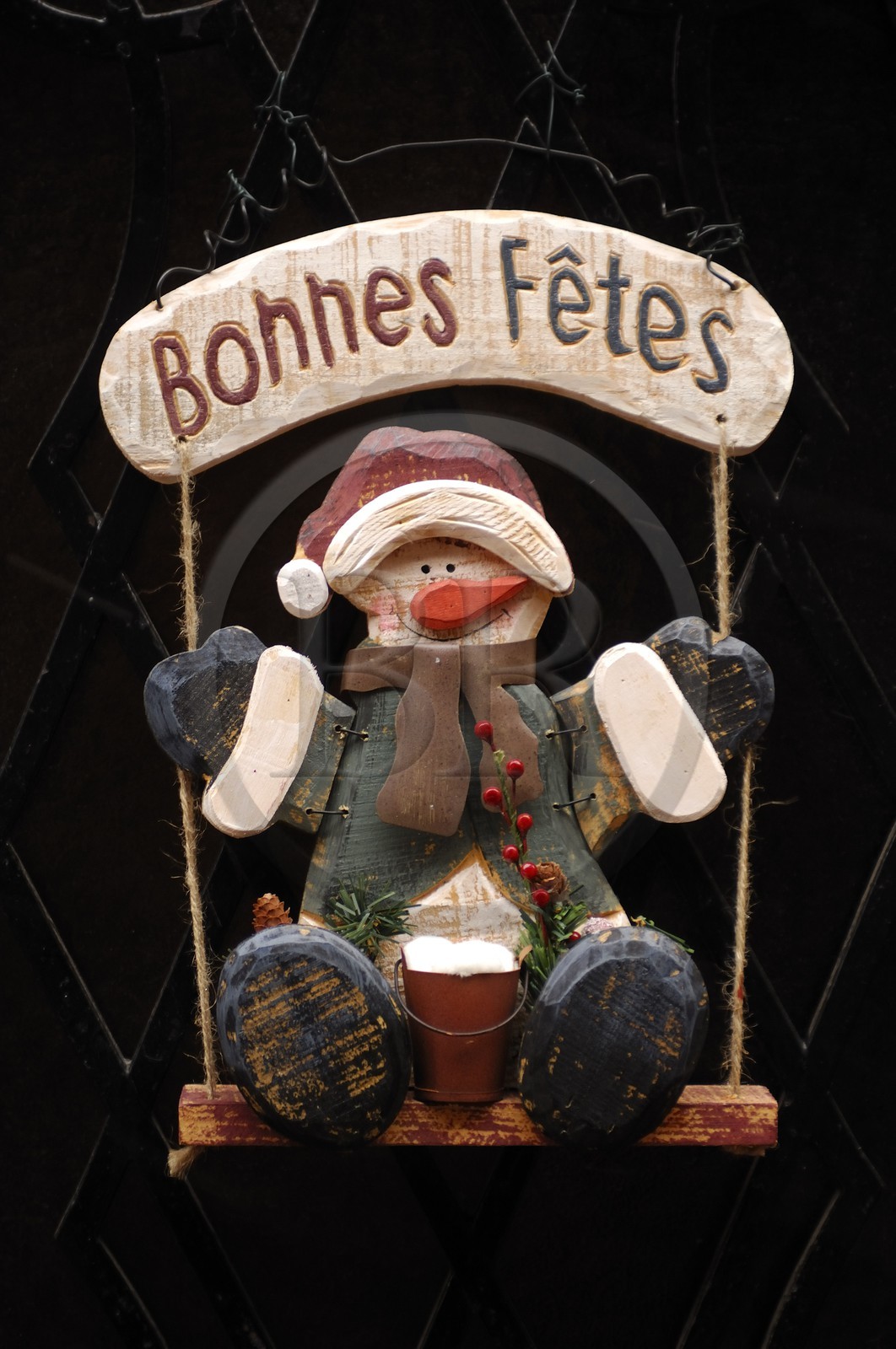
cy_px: 674
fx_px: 3932
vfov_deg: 19.5
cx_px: 448
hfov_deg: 13.0
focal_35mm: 105
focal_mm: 70
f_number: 3.2
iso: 200
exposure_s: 1/80
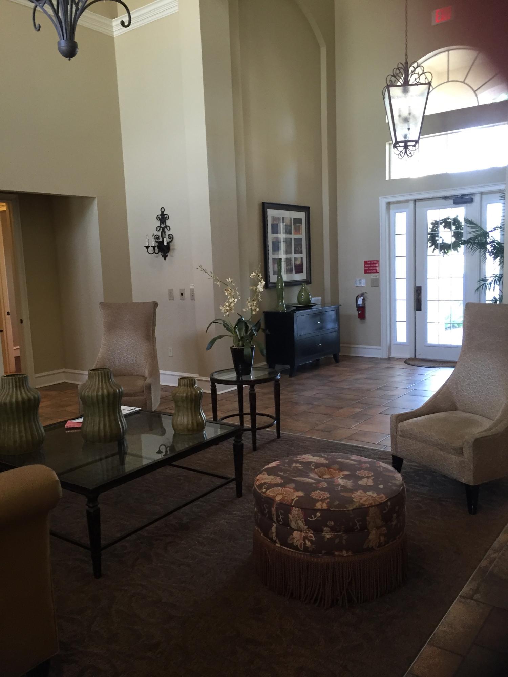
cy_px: 338
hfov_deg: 48.2
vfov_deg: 61.7
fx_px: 567
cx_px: 254
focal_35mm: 29
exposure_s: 1/30
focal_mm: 4.15
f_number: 2.2
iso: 125
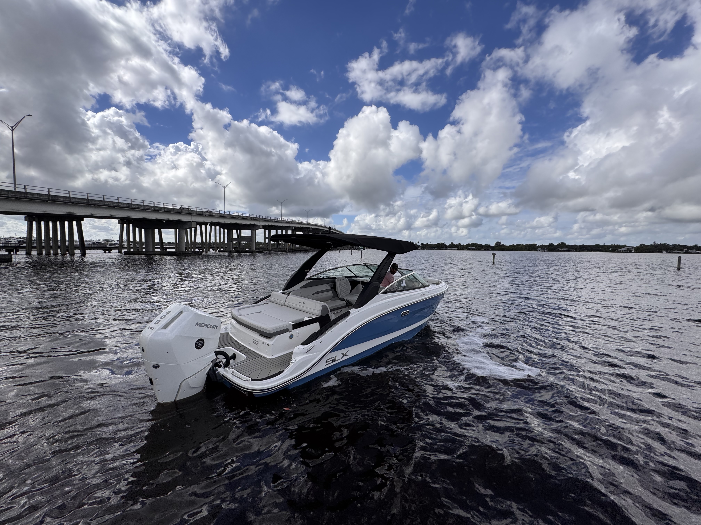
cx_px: 350
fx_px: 284
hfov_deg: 102.1
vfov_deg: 85.7
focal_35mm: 14
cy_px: 262
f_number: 2.2
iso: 50
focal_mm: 2.22
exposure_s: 1/2770
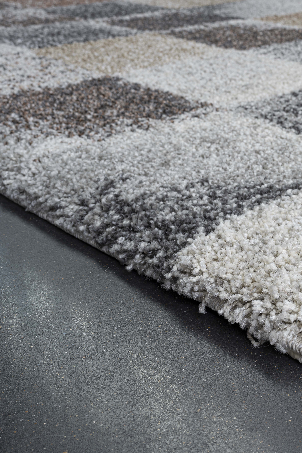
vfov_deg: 37.5
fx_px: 667
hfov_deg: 24.2
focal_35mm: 53
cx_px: 312
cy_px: 228
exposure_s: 1/1.67
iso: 64
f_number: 16
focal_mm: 35
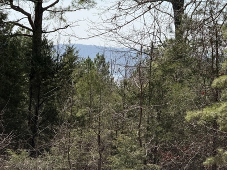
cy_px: 85
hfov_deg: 16.4
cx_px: 114
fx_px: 787
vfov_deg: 12.3
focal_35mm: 120
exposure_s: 1/1451
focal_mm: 15.66
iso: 50
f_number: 2.8
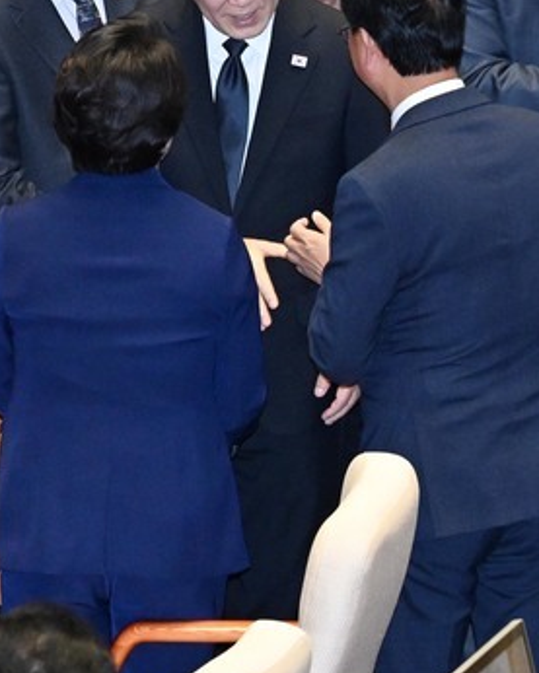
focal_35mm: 607
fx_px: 12098
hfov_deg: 2.6
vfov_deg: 3.2
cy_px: -46
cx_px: -76
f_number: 7.1
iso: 4000
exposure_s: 1/250
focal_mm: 160
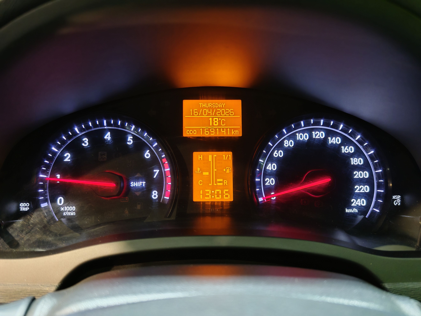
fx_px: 328
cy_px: 158
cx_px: 210
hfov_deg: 65.3
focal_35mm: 27
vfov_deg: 51.4
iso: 160
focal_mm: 6.83
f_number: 1.4
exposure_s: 1/33
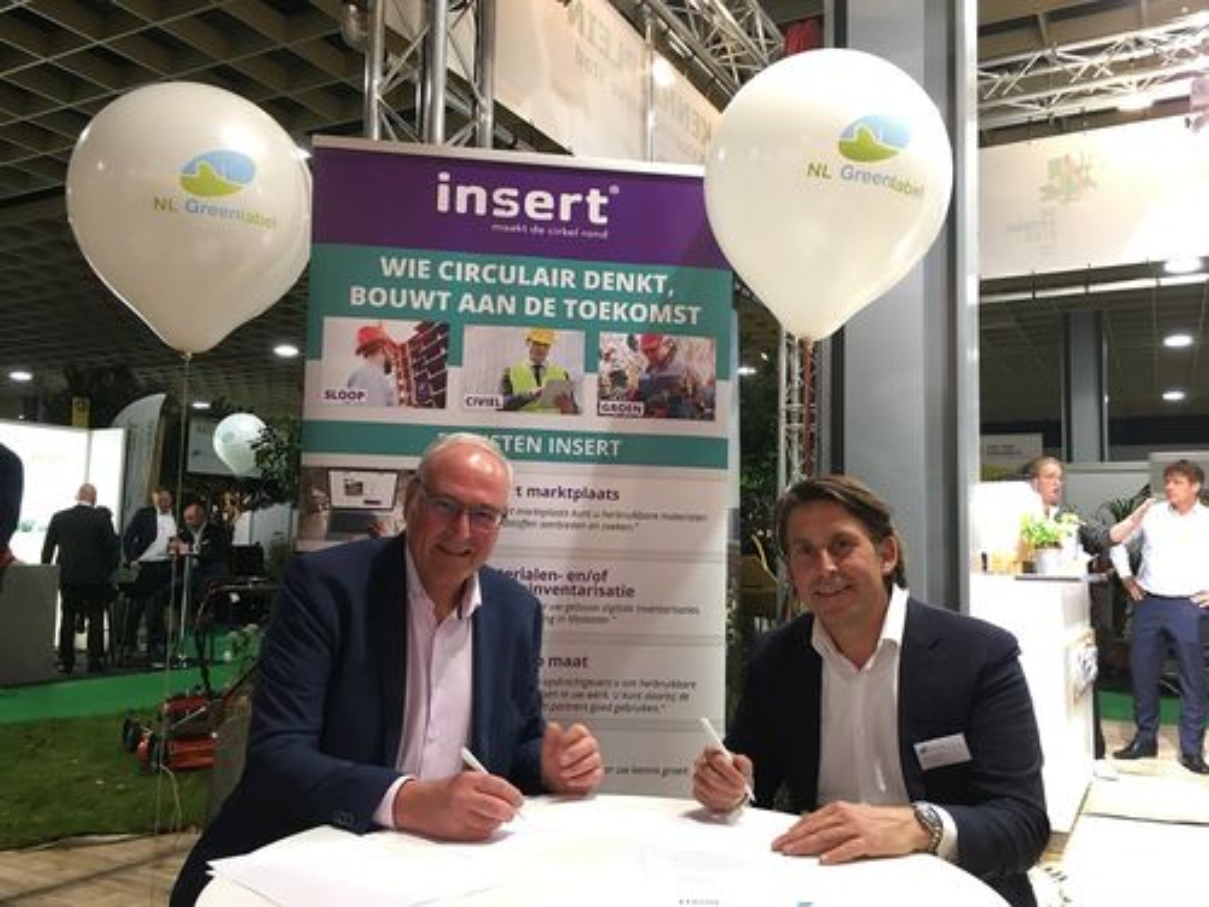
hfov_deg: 61.7
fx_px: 1013
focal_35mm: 29
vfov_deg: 48.2
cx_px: 604
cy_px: 454
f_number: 2.2
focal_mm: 4.15
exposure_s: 1/33
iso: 100
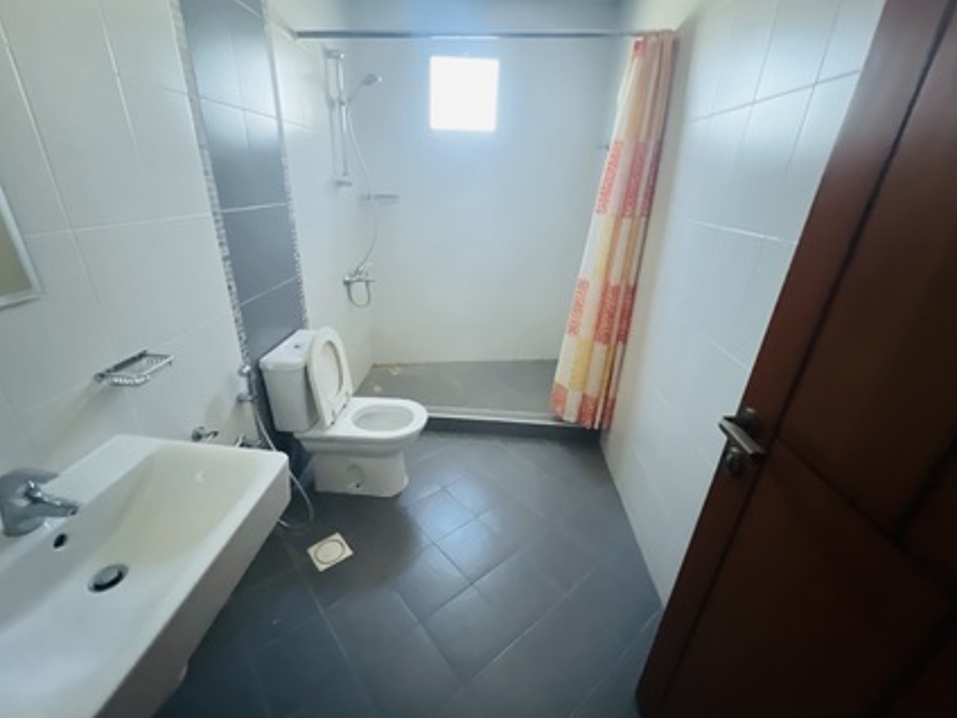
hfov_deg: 101.9
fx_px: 387
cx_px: 446
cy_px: 367
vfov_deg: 85.7
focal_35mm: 14
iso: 1000
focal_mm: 1.57
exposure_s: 1/46
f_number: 1.8
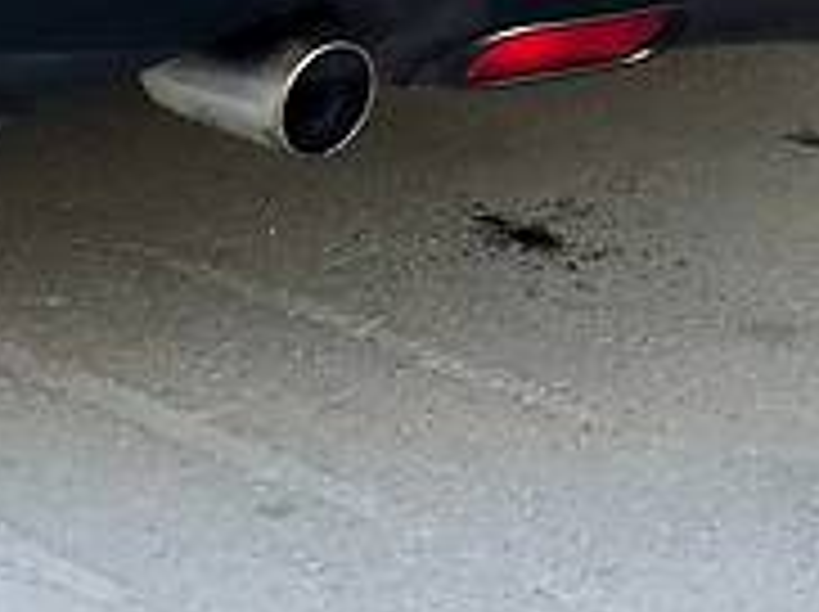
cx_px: -252
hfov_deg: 8.5
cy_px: -684
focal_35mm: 229
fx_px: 5411
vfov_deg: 6.3
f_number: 2.4
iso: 50
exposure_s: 1/50
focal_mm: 6
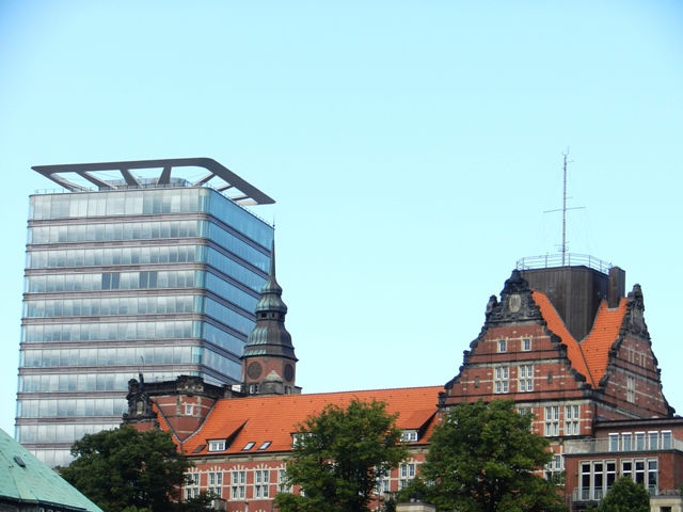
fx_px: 2427
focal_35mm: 123
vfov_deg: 12.0
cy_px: 256
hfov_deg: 16.0
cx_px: 342
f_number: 5.1
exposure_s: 1/640
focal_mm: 22.2
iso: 160
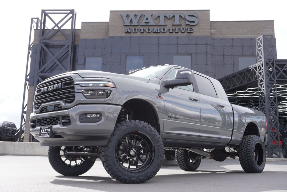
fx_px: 299
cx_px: 144
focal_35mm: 38
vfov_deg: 35.5
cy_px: 96
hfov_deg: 51.3
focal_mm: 25
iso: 160
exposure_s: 1/160
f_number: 8
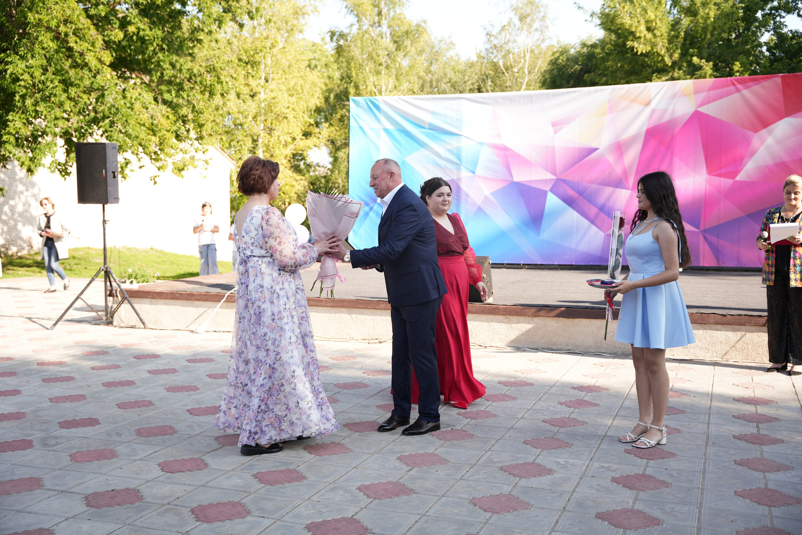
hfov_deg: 48.0
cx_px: 401
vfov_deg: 33.1
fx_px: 900
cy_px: 268
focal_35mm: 40
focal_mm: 40.4
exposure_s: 1/250
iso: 160
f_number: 2.8
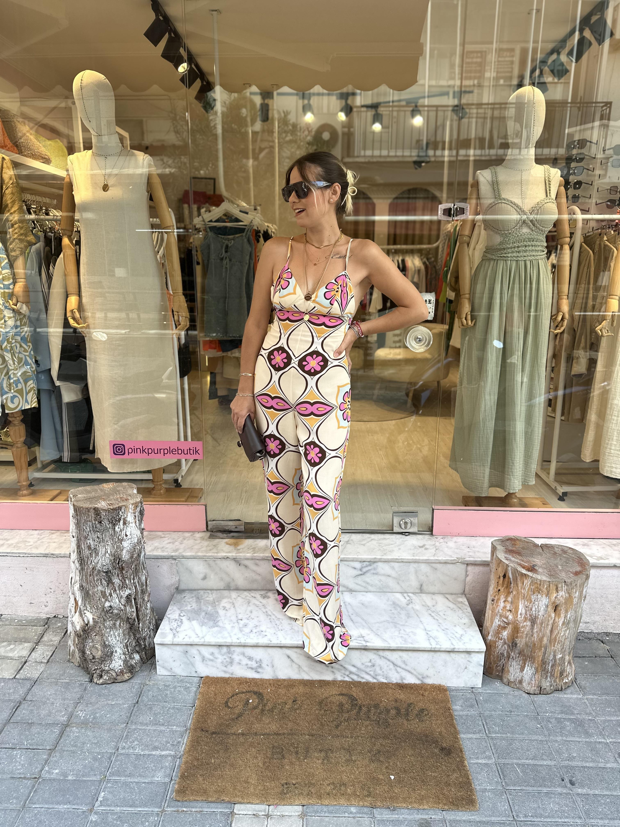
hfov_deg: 56.8
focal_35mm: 24
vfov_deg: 71.6
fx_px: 573
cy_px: 414
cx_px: 310
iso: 80
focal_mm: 6.86
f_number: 1.78
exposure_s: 1/280
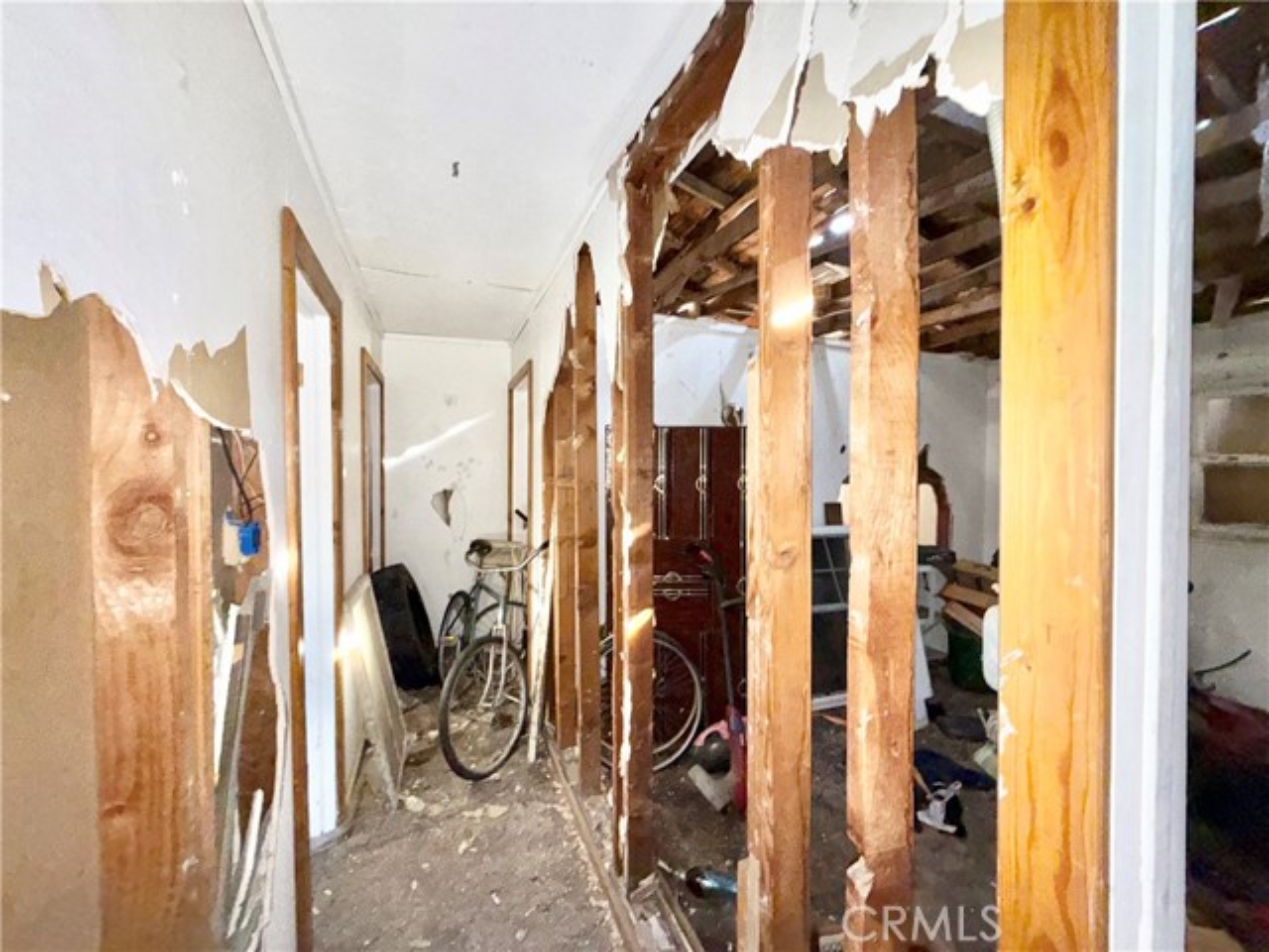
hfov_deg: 102.1
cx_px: 634
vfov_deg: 85.7
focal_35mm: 14
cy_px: 476
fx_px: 513
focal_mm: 2.22
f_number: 2.2
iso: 320
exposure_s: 1/44
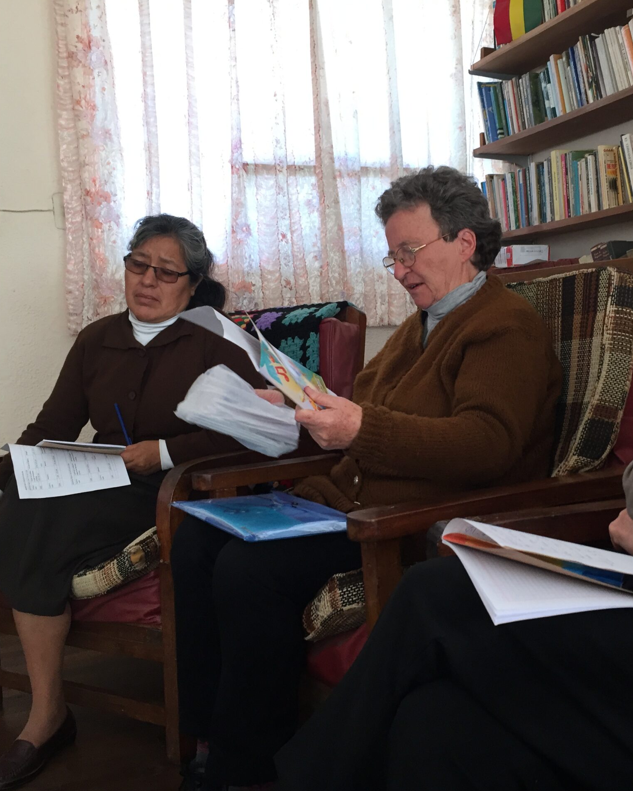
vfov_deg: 47.9
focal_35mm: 38
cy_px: 395
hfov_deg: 38.9
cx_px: 399
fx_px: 890
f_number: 2.2
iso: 40
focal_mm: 4.15
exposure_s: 1/30
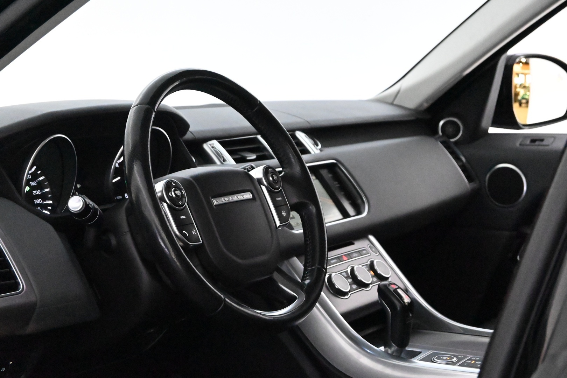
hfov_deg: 28.6
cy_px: 189
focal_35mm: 70
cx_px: 284
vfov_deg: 19.3
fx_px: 1110
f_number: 6
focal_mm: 47
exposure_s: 1/80
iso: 20000
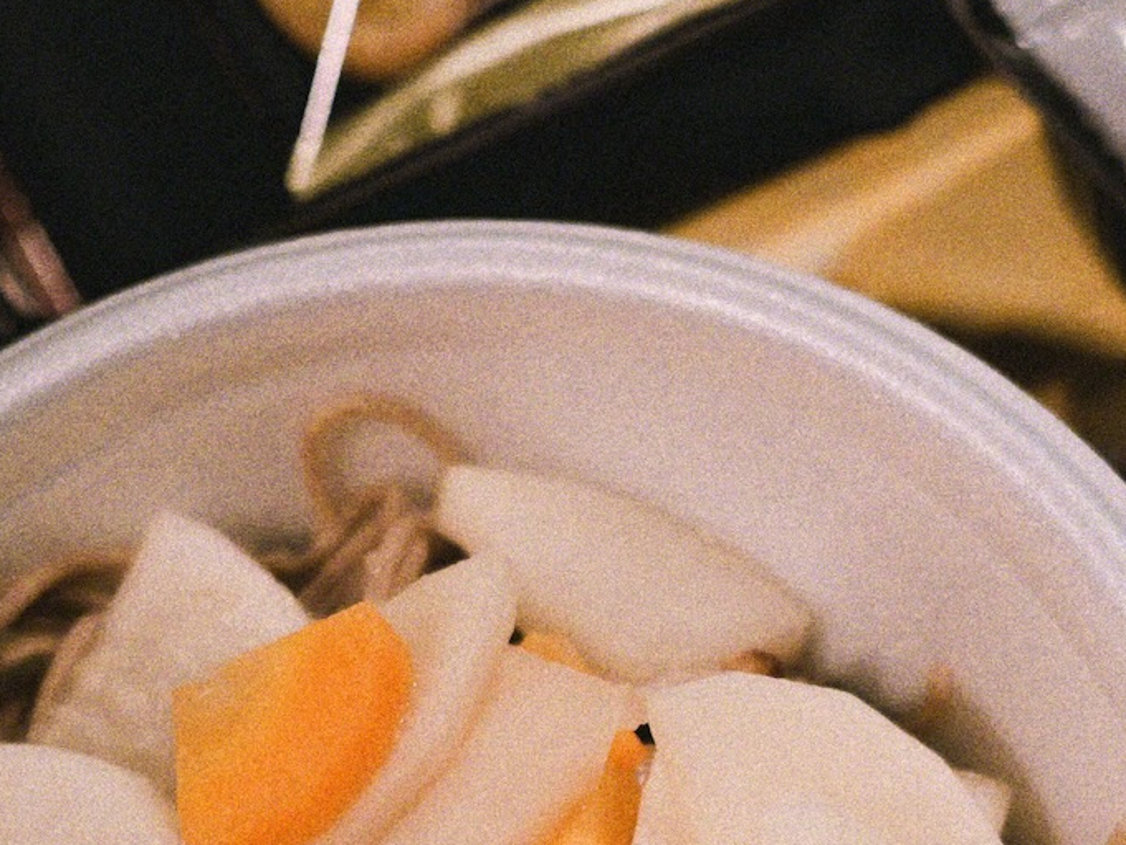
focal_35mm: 94
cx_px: 790
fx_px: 3058
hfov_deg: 20.8
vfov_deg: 15.3
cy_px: 949
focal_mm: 20
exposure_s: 1/160
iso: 1600
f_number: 1.7
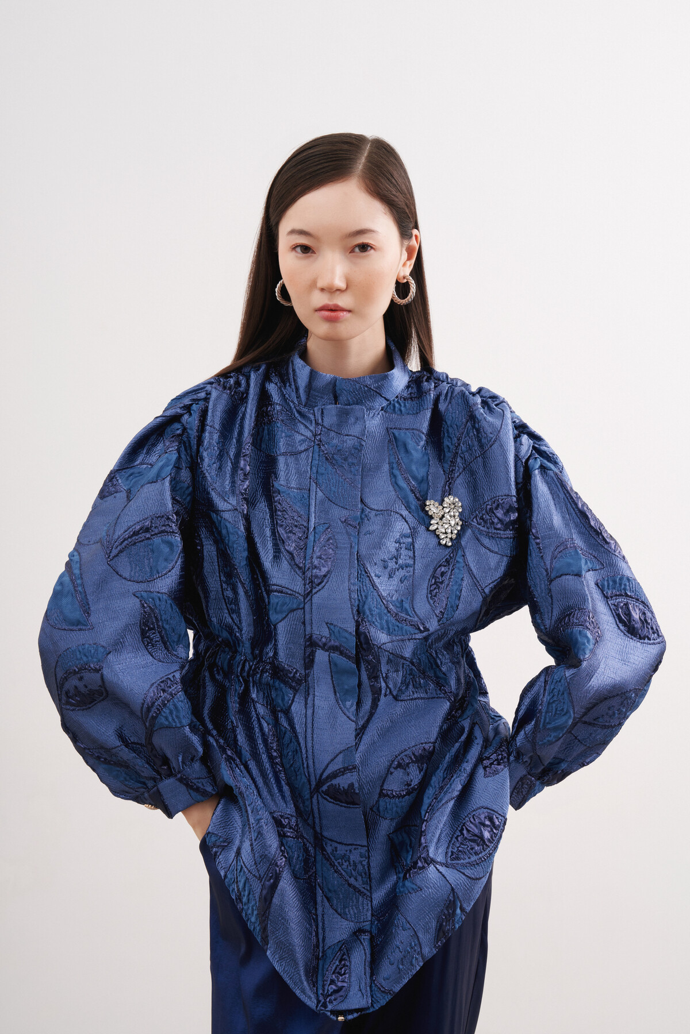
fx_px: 1869
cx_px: 345
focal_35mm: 65
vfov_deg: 31.0
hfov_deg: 20.9
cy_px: 517
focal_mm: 65
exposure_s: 1/160
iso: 400
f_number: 11
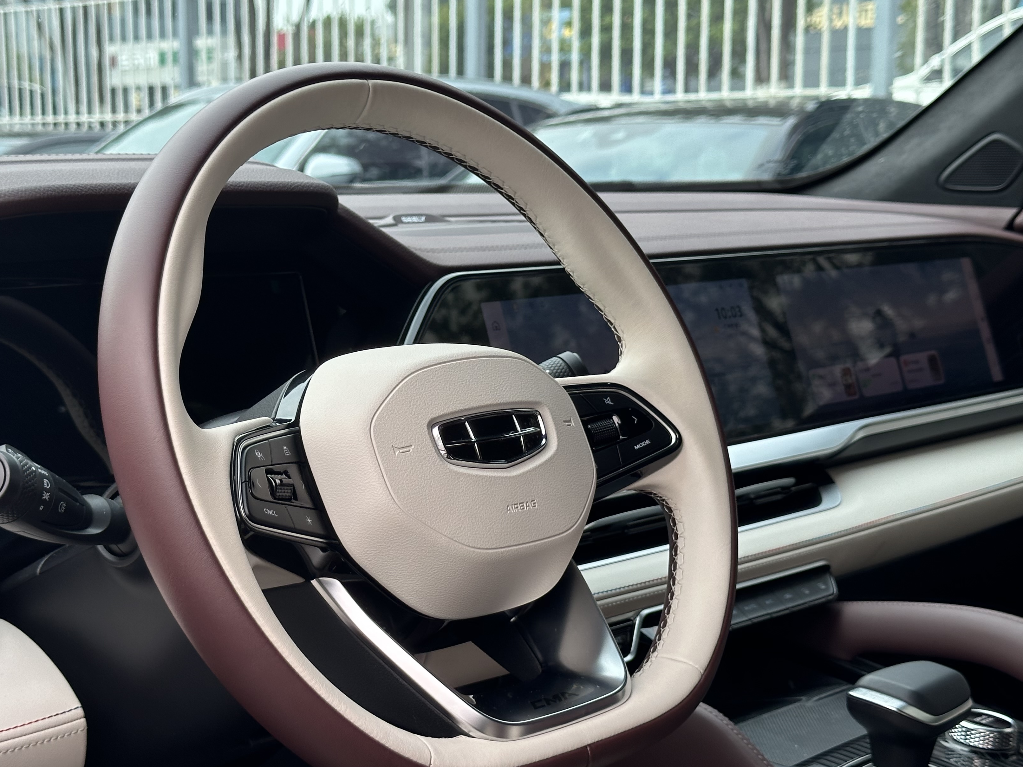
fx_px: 1773
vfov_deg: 24.4
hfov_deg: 32.1
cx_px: 397
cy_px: 427
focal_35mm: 60
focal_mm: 6.86
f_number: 1.78
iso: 64
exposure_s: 1/724
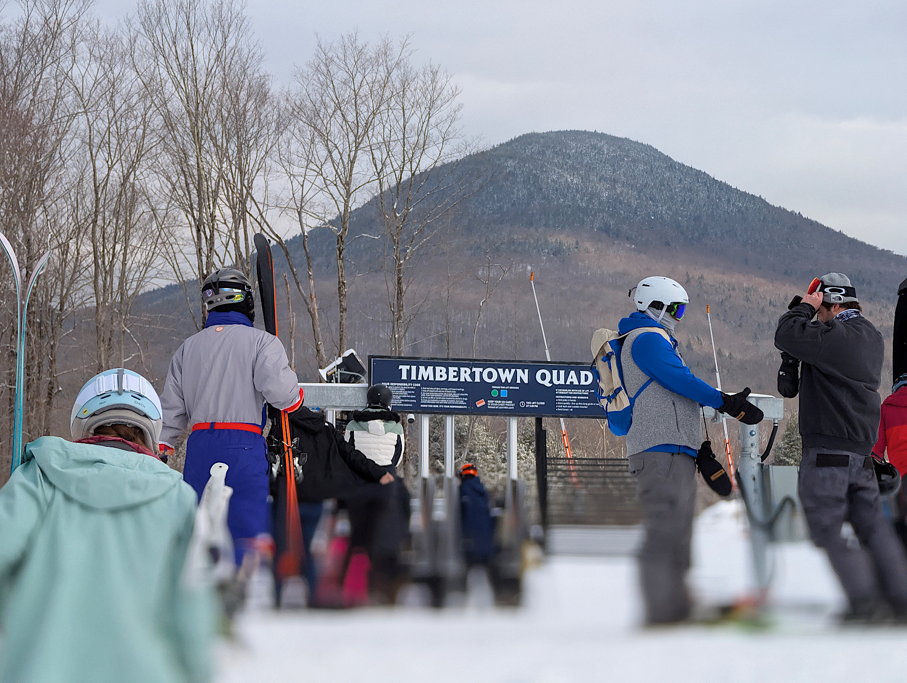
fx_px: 2886
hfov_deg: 17.9
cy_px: 342
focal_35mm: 110
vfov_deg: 13.5
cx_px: 454
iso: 75
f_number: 2.8
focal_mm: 18
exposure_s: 1/1263
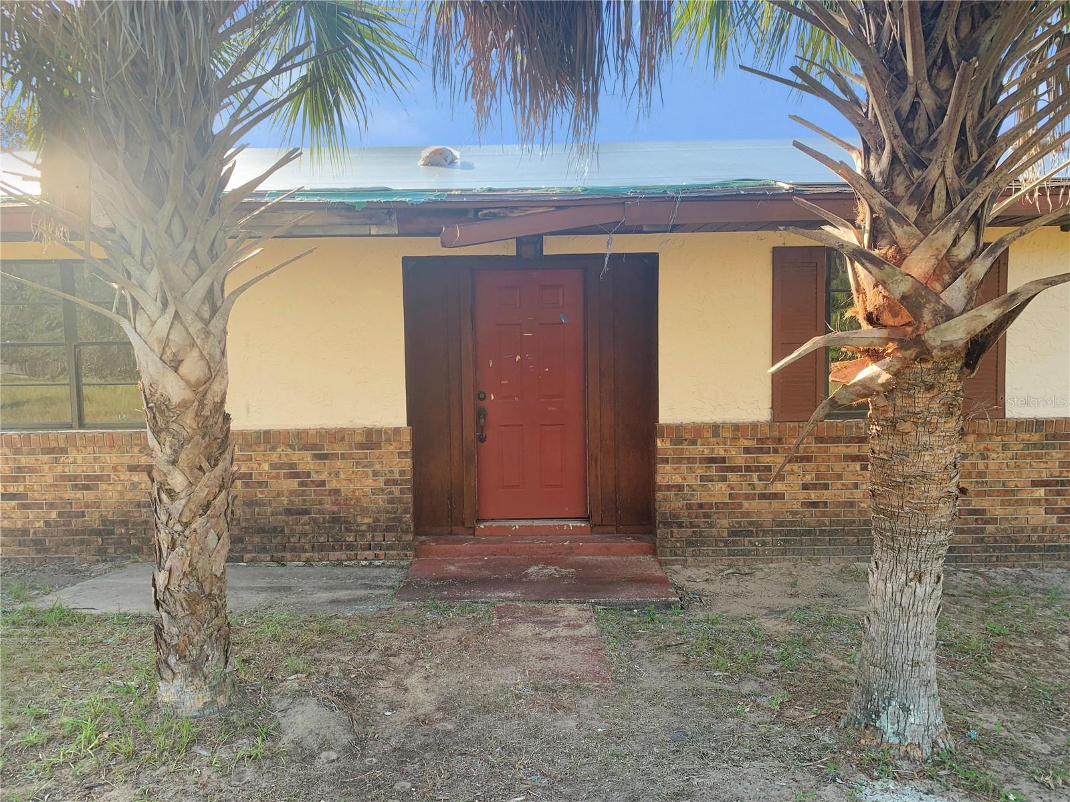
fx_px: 804
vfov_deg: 53.1
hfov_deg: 67.3
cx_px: 535
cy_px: 401
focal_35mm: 26
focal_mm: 4.25
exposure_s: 1/332
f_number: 1.8
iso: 25
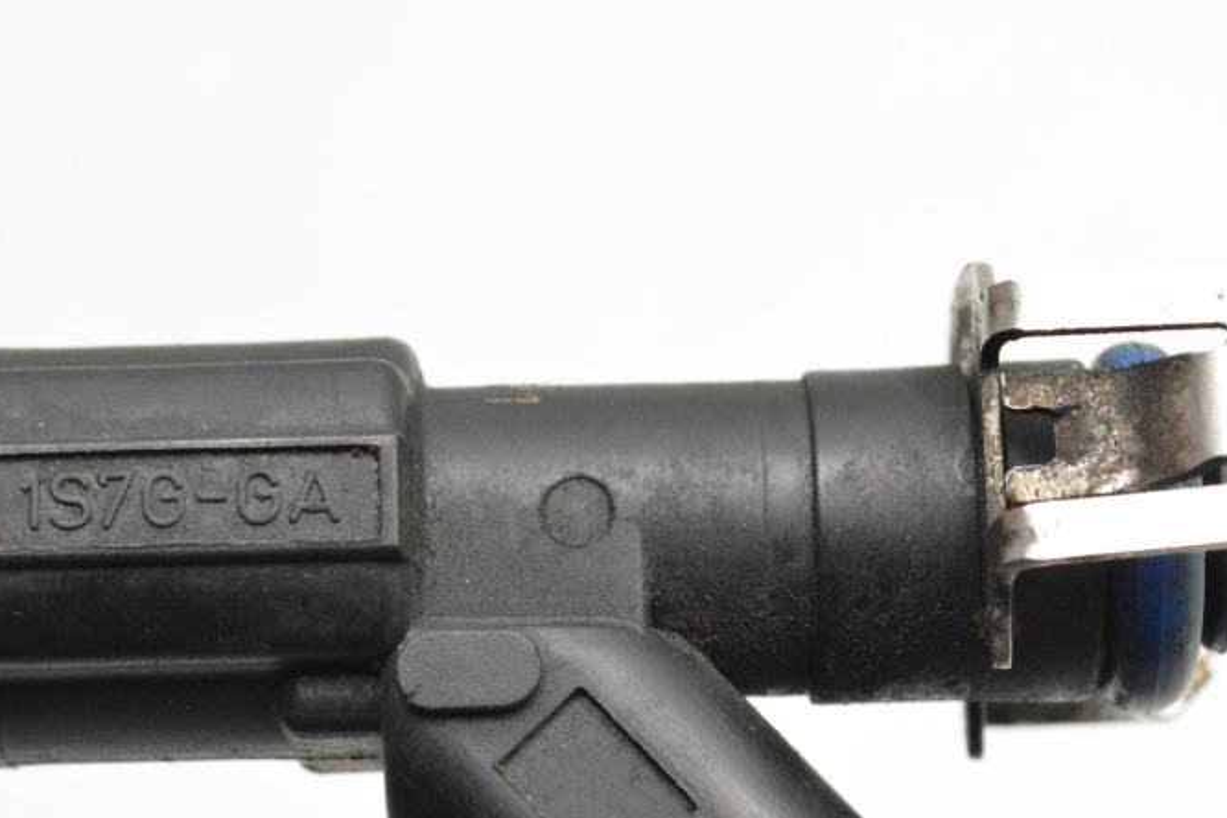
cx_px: 540
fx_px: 4320
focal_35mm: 127
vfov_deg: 10.8
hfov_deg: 16.2
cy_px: 562
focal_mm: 55
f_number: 10
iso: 6400
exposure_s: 1/400
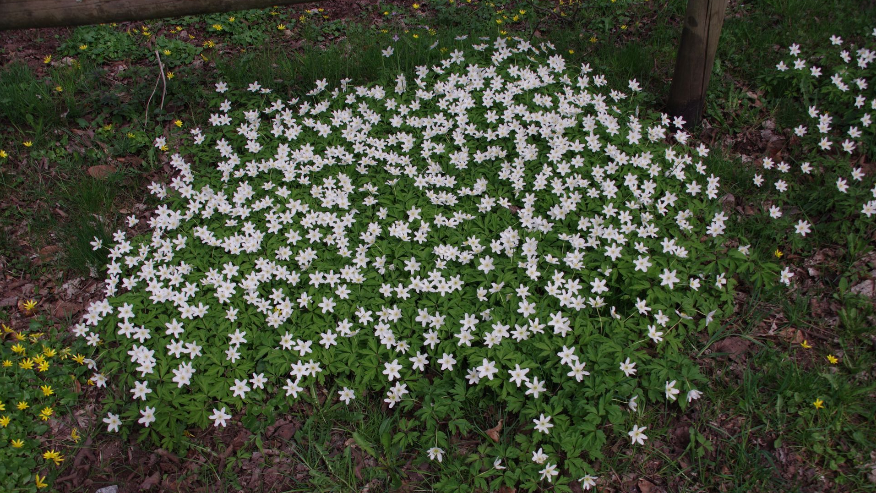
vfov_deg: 29.0
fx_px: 952
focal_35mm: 41
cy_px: 287
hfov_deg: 49.4
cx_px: 438
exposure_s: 1/400
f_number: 5.6
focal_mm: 26
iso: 100
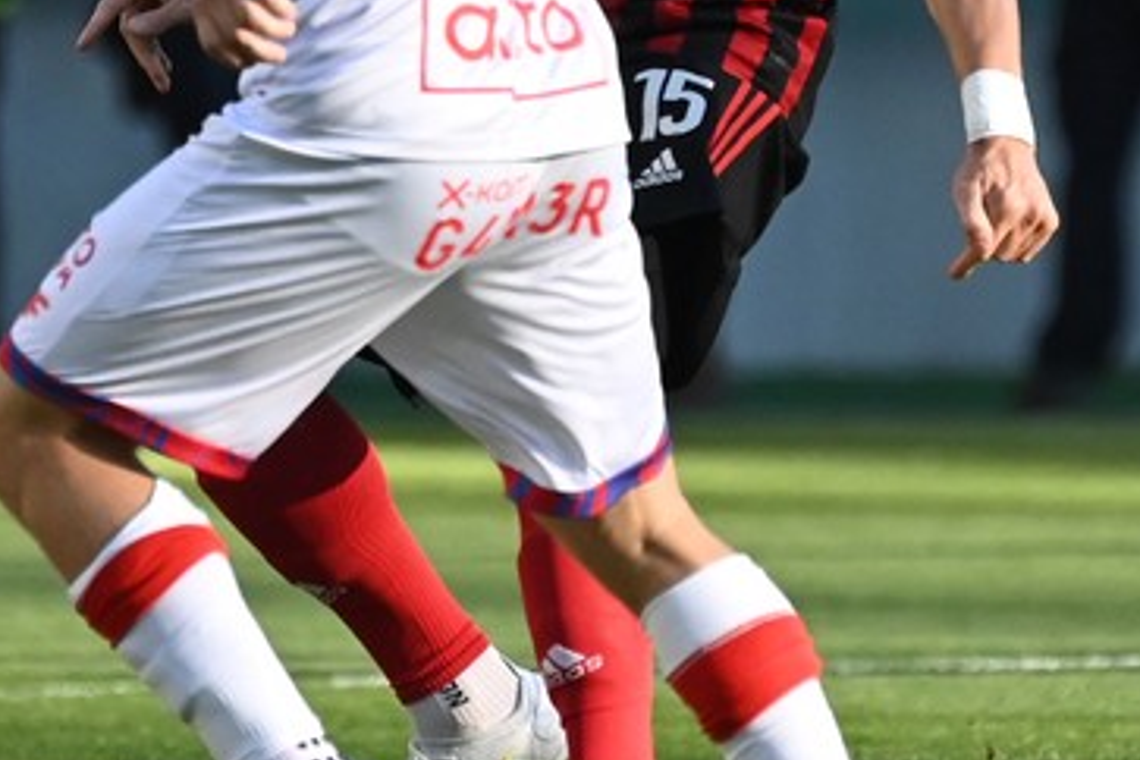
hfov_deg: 2.2
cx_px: 35
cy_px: 27
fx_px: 29416
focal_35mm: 929
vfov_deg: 1.5
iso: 2000
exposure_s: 1/4000
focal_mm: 340
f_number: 5.3
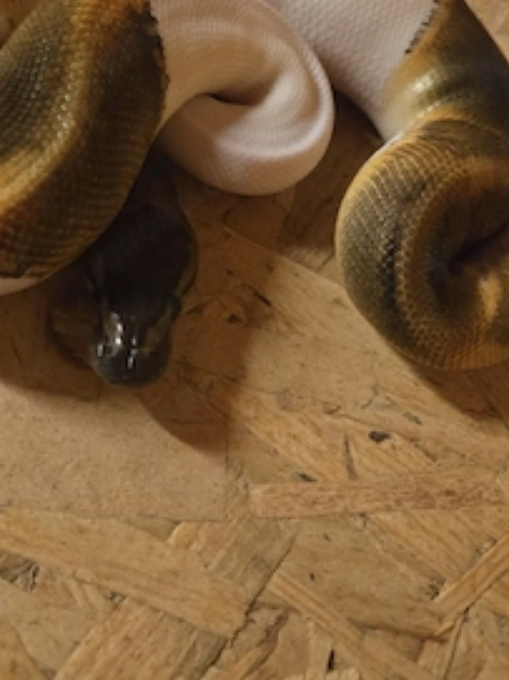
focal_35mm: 34
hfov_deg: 41.7
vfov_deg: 53.2
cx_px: 223
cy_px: 241
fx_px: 667
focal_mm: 5.4
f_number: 1.8
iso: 1600
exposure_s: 1/50.3
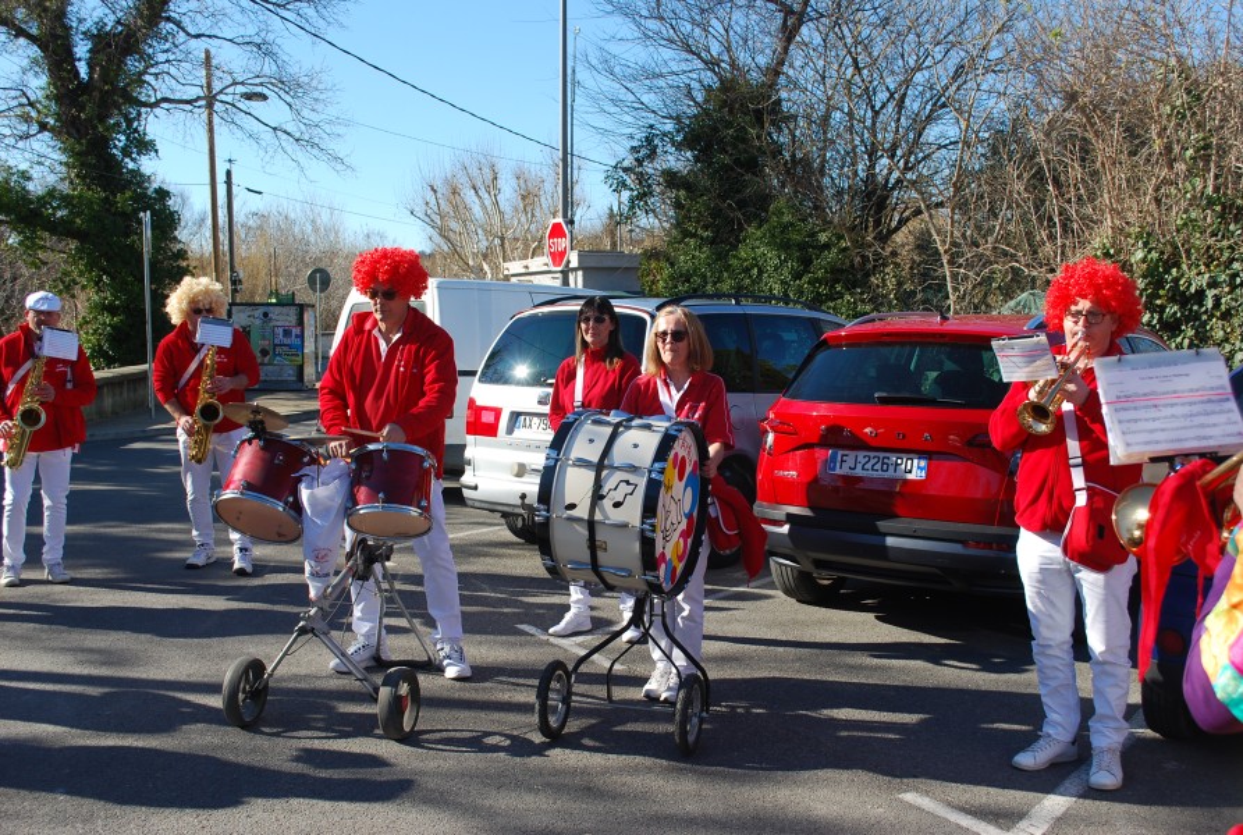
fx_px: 1246
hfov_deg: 53.0
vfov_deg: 37.1
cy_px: 418
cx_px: 622
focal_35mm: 36
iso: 100
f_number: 6.3
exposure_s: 1/160
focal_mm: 24
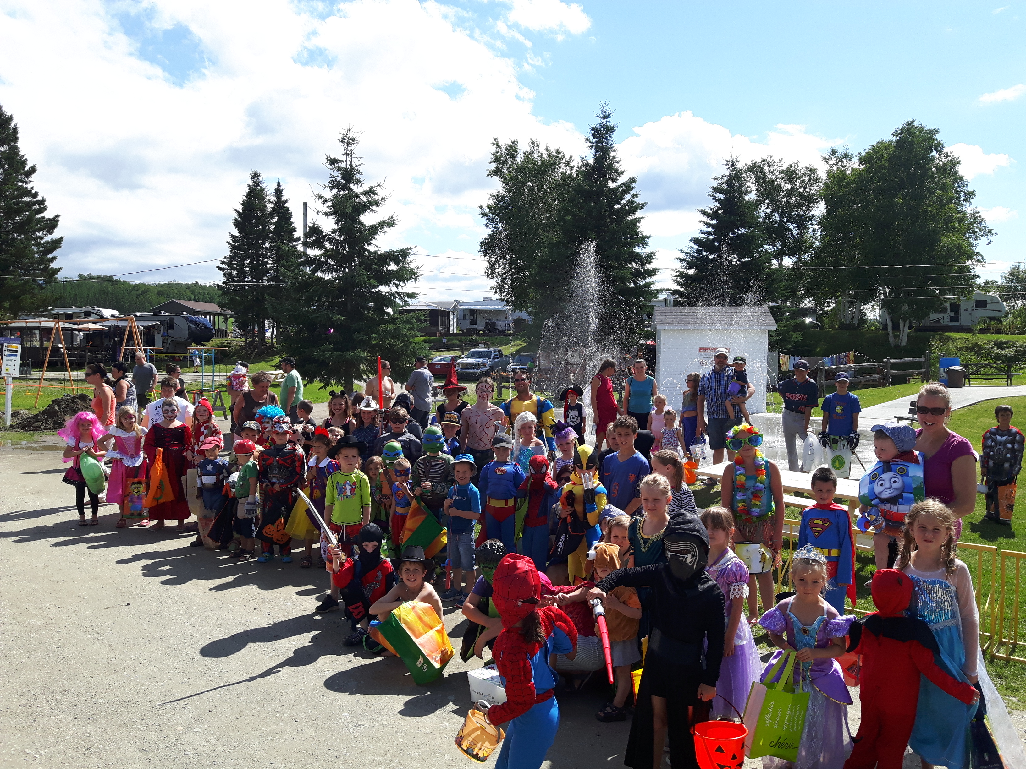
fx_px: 919
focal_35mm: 31
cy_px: 384
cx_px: 513
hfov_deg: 58.4
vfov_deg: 45.4
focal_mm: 3.7
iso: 40
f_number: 1.9
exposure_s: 1/984
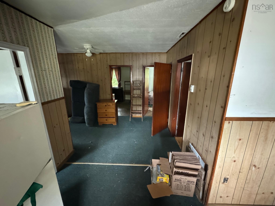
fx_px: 111
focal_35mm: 14
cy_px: 103
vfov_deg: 85.7
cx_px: 138
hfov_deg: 102.1
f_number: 2.2
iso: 1600
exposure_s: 1/35
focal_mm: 2.22
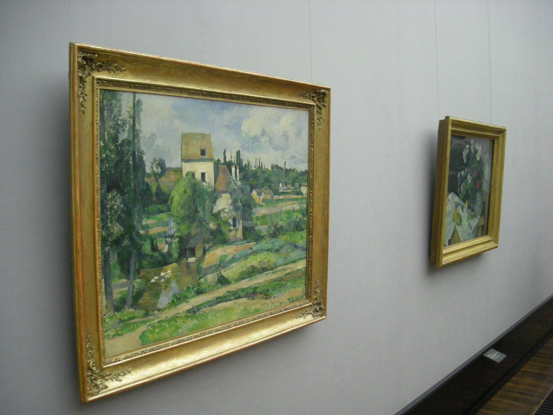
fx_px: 559
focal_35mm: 35
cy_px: 208
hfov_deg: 52.6
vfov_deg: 40.7
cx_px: 276
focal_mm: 5.7
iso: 400
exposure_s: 1/46
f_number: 2.8
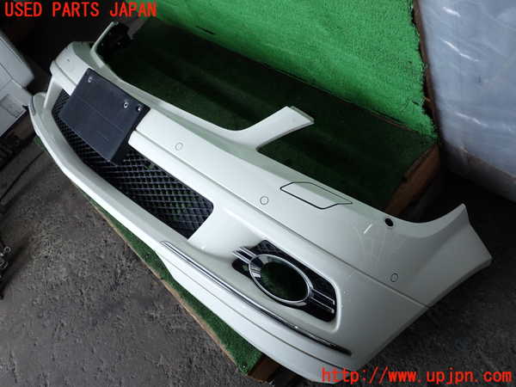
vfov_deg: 46.8
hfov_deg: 60.0
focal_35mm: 30
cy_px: 194
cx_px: 258
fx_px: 447
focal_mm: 5.4
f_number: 2.3
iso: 100
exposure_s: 1/125
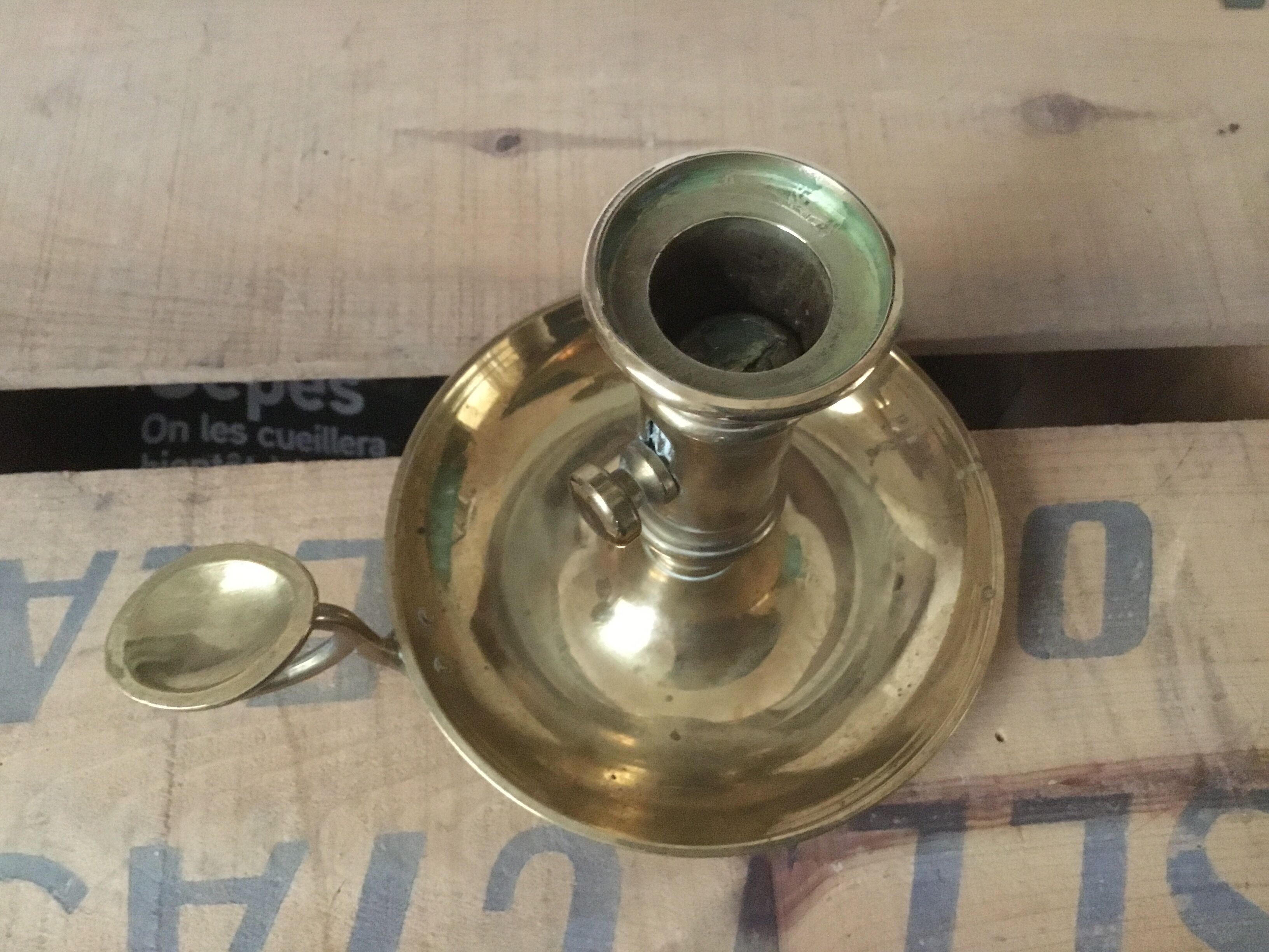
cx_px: 634
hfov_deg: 58.4
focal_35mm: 31
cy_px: 476
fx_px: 1136
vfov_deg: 45.4
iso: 800
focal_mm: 3.3
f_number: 2.4
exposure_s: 1/17
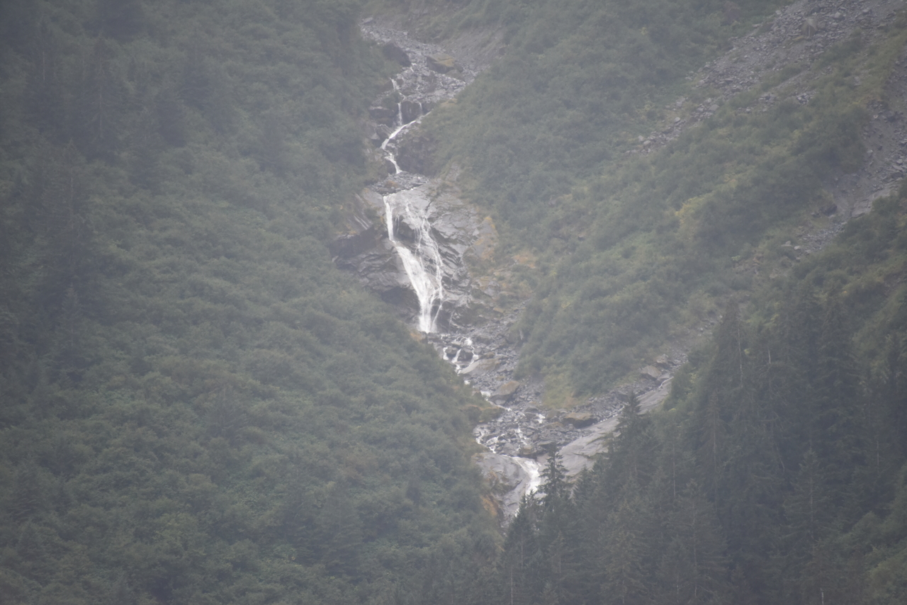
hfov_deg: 6.9
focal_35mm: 300
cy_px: 302
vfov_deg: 4.6
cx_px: 454
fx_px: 7560
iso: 1600
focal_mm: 300
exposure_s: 1/640
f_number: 5.6
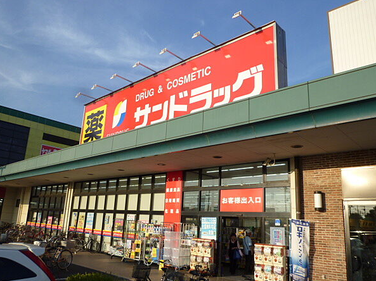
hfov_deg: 65.3
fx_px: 293
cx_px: 185
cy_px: 146
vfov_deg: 51.3
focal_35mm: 27
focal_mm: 4.5
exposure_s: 1/320
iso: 80
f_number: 4
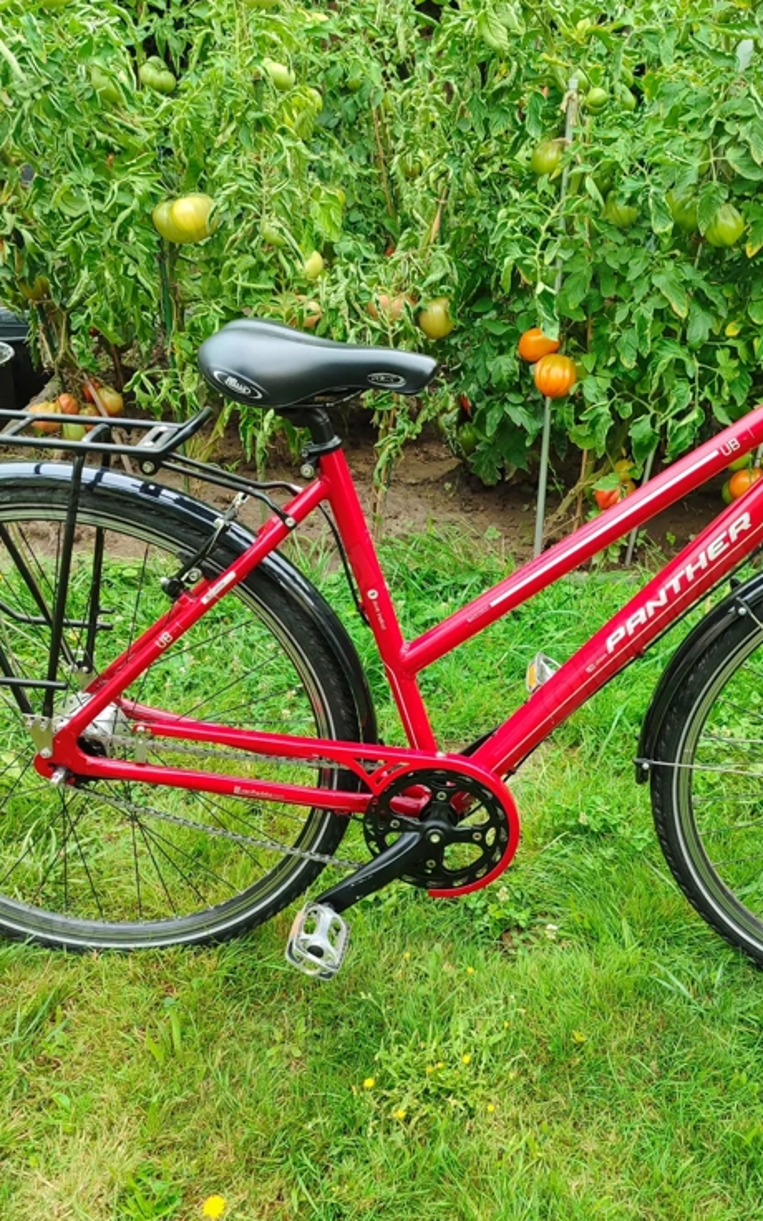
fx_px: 1198
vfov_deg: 54.0
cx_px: 516
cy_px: 619
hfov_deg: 35.0
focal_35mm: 36
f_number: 1.89
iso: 78
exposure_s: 1/100
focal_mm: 5.95
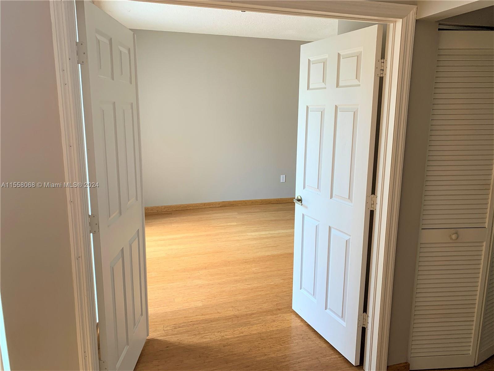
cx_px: 247
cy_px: 186
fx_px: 371
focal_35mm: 26
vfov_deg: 53.1
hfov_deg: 67.3
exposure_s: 1/60
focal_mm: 4.25
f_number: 1.8
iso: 64
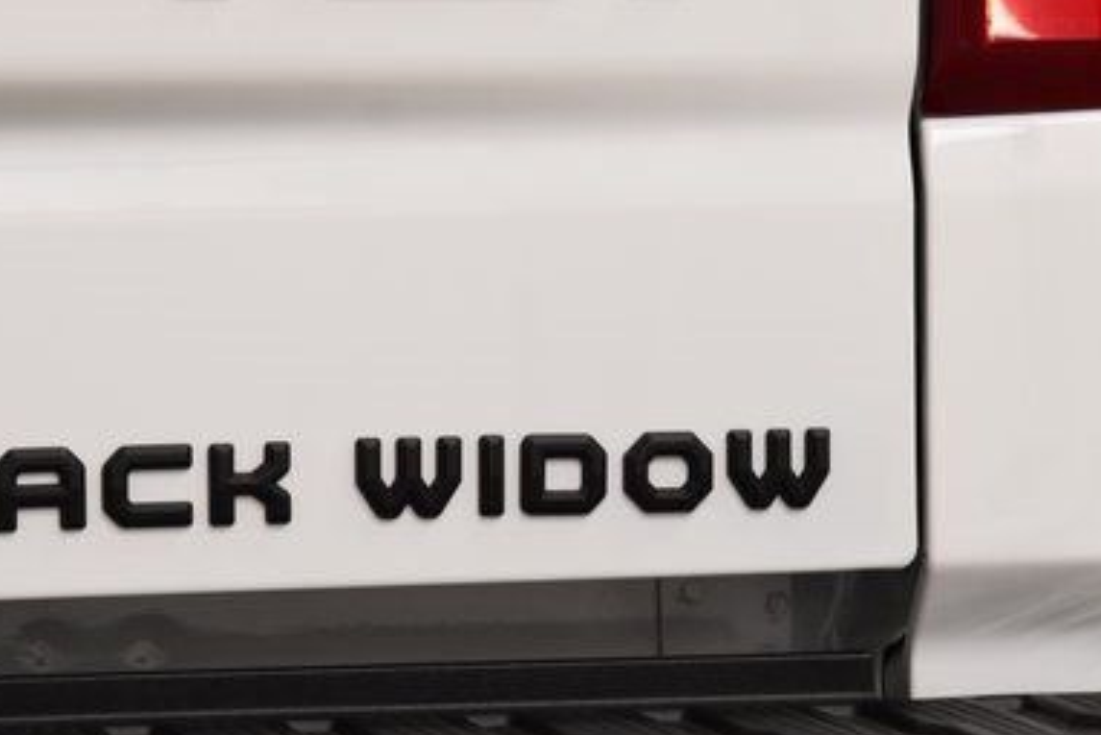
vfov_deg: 7.8
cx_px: 441
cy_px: 192
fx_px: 5384
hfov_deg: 11.7
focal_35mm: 176
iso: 1000
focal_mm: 70
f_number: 8
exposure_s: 1/60
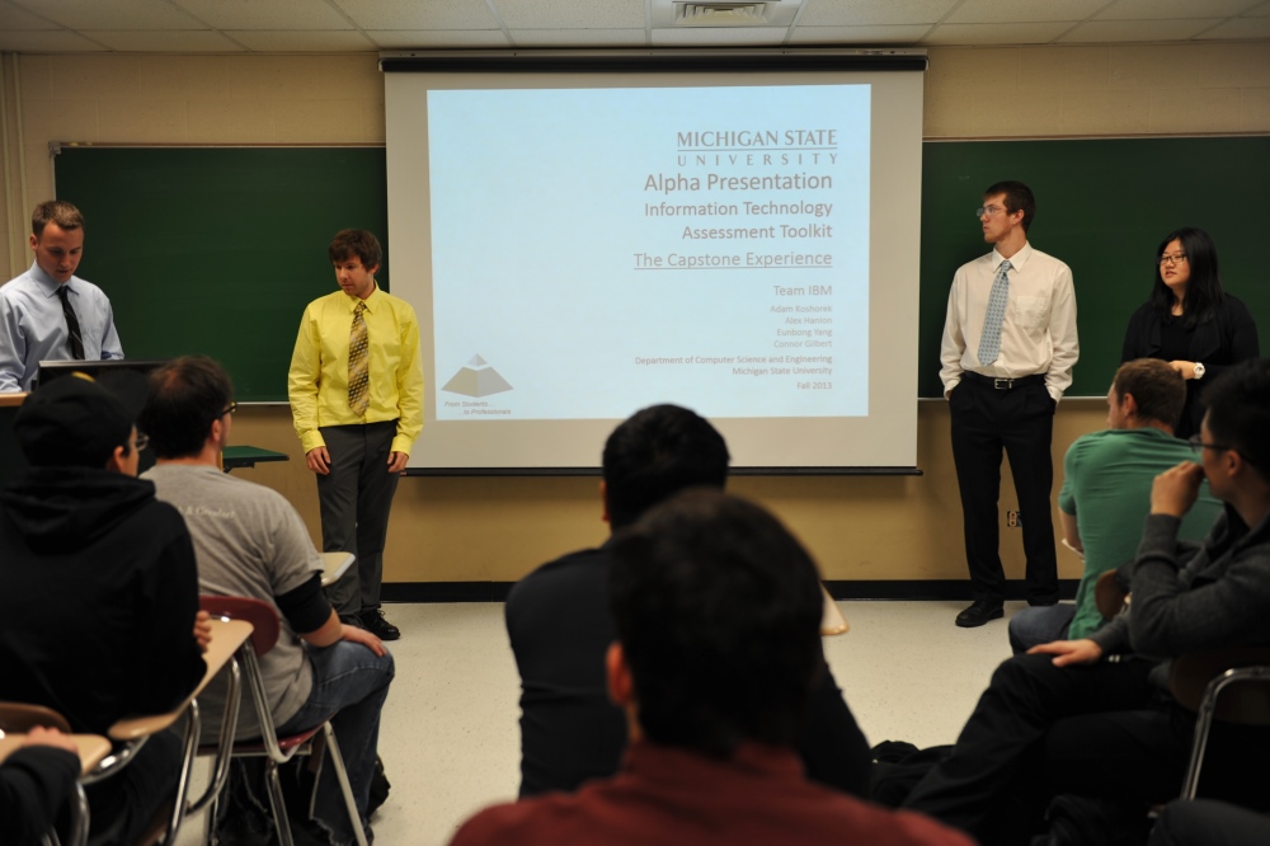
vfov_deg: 35.0
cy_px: 423
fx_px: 1340
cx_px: 635
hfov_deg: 50.7
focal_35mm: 38
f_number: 3.2
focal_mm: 38
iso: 200
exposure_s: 1/60
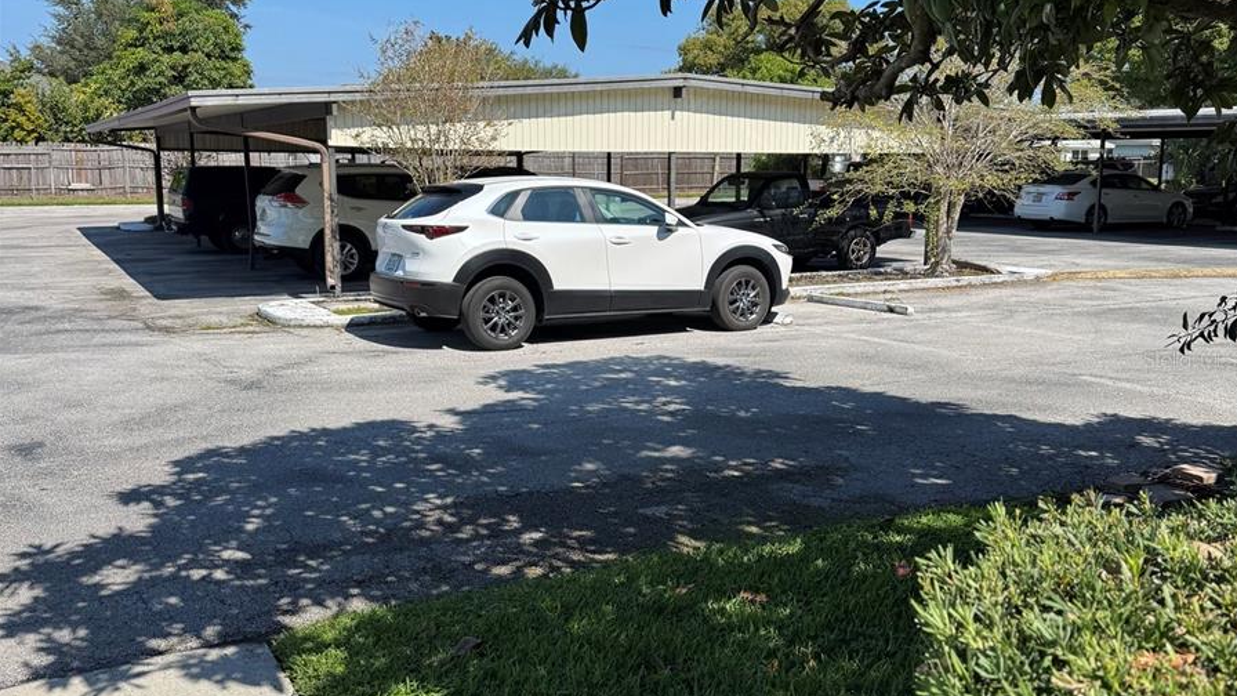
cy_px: 359
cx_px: 620
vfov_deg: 33.7
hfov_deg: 56.6
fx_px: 1148
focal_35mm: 35
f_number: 1.78
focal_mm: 6.76
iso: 80
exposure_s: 1/4608
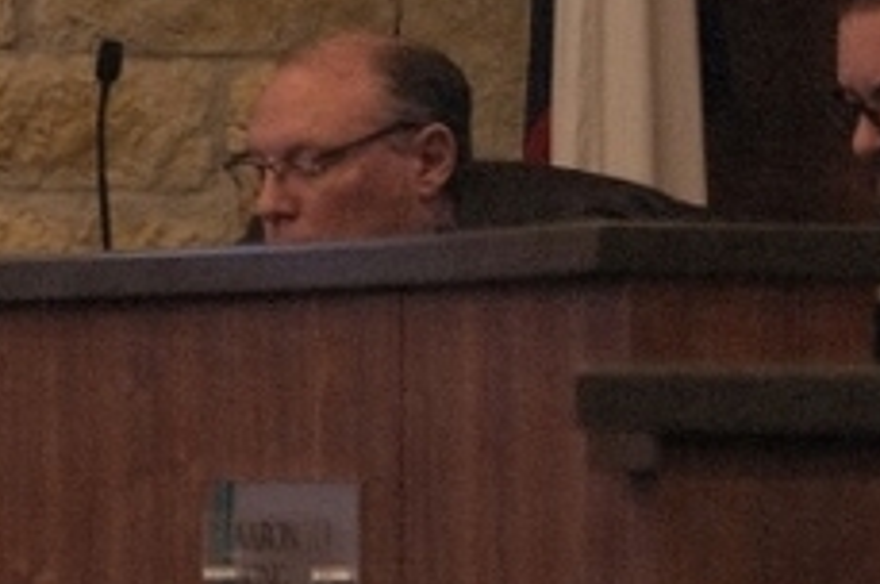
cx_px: -803
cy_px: -8
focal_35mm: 363
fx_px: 8861
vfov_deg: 3.8
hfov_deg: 5.6
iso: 640
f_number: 2.8
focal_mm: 55
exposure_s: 1/100
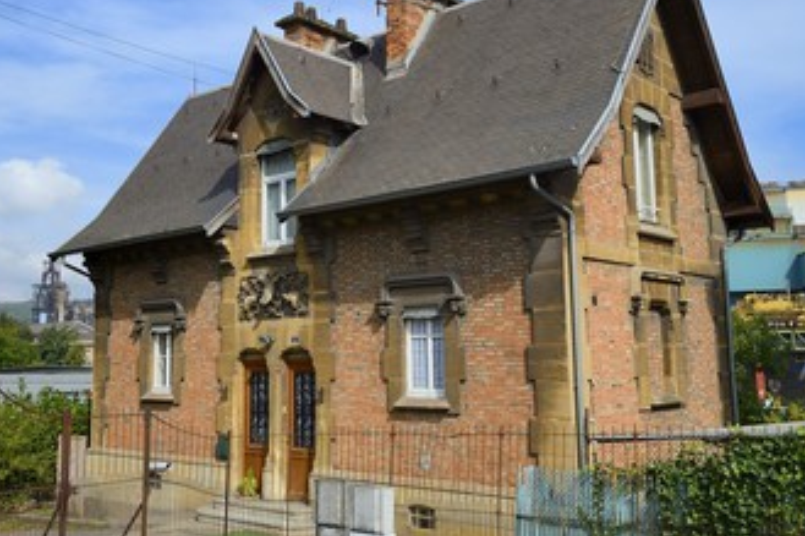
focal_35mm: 37
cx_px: 406
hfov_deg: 51.9
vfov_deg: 35.9
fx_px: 827
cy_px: 264
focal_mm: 29
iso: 100
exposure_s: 1/250
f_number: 8
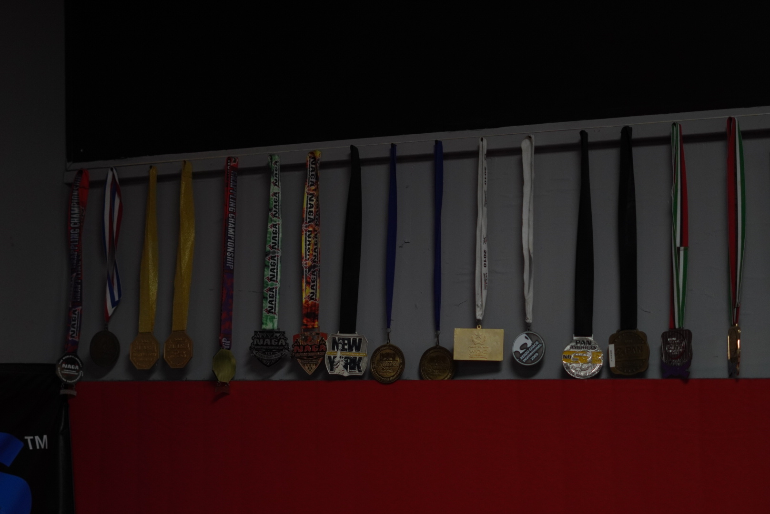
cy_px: 257
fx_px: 1605
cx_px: 385
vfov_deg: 18.2
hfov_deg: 27.0
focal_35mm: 75
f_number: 1.8
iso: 800
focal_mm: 50
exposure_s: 1/400
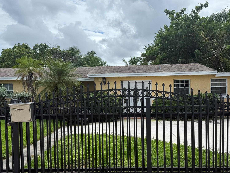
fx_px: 219
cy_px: 101
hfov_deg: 55.3
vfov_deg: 42.8
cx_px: 123
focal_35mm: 33
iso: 80
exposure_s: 1/3953
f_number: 1.78
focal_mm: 6.76
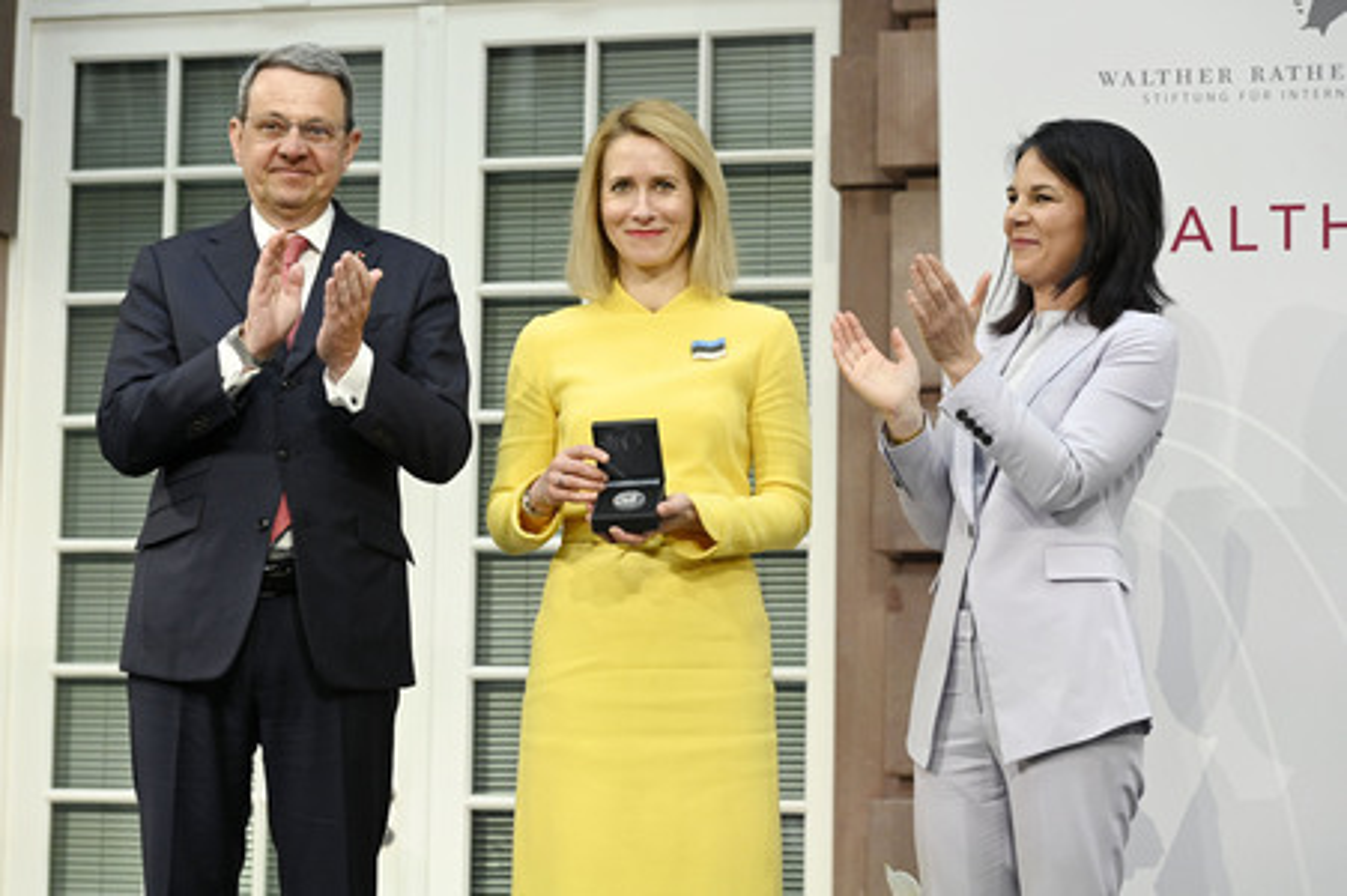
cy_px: 448
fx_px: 3141
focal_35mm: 84
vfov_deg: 16.2
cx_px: 674
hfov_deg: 24.2
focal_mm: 84
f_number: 5.6
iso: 4000
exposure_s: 1/1000
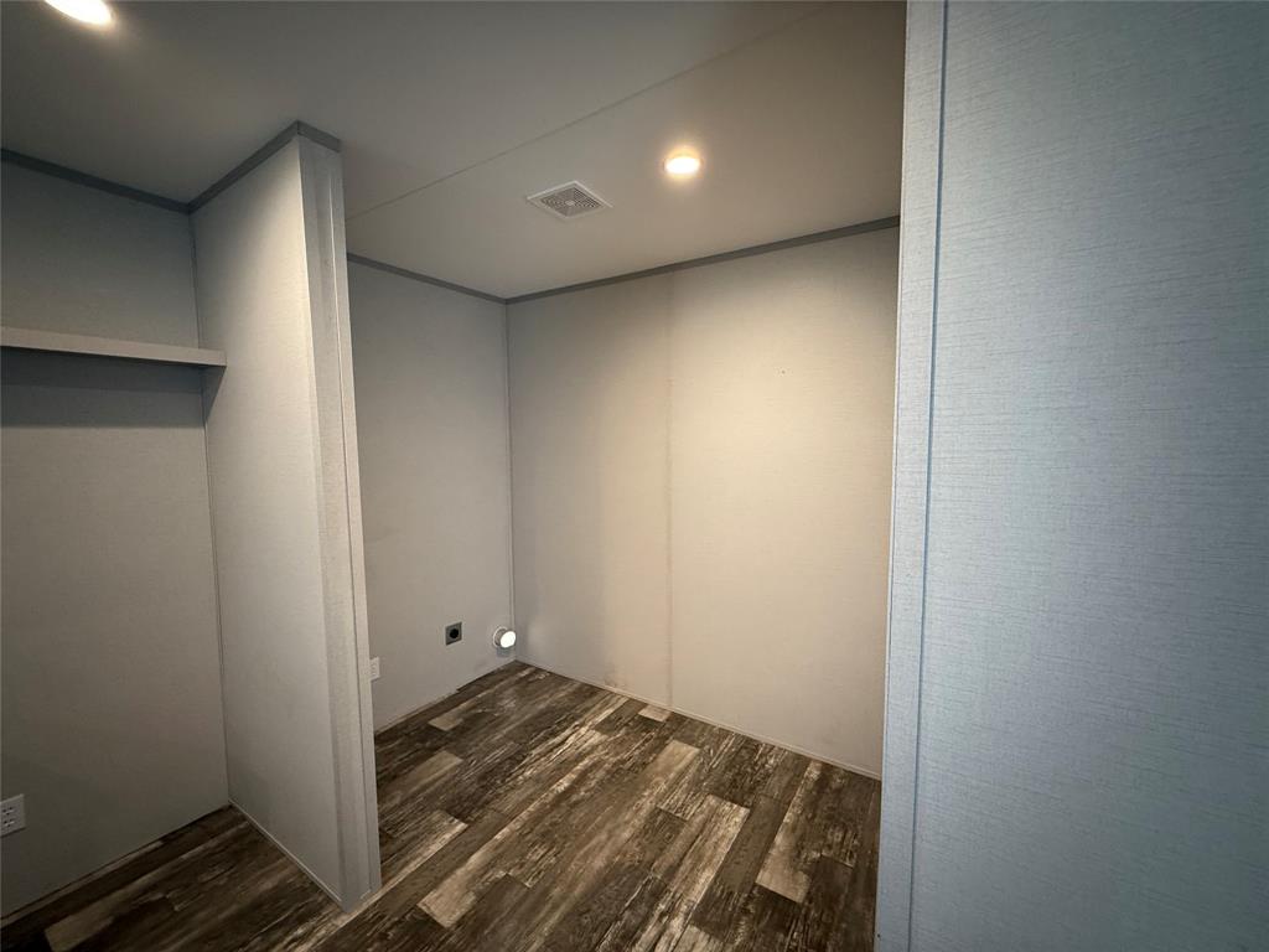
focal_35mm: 14
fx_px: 513
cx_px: 634
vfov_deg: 85.7
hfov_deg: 102.1
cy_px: 476
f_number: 2.2
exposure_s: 1/60
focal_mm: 2.22
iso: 250
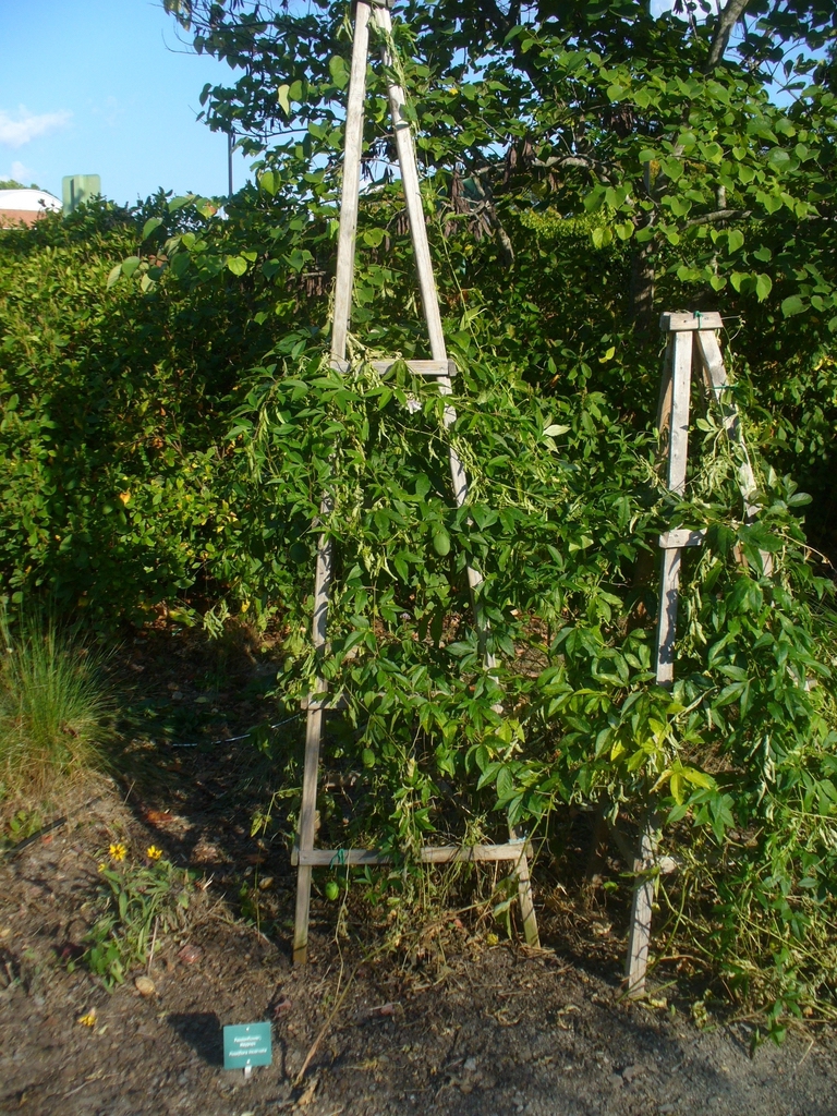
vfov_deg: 50.1
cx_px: 418
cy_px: 558
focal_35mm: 37
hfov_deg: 38.7
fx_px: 1193
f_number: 5.6
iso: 80
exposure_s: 1/250
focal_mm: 6.1
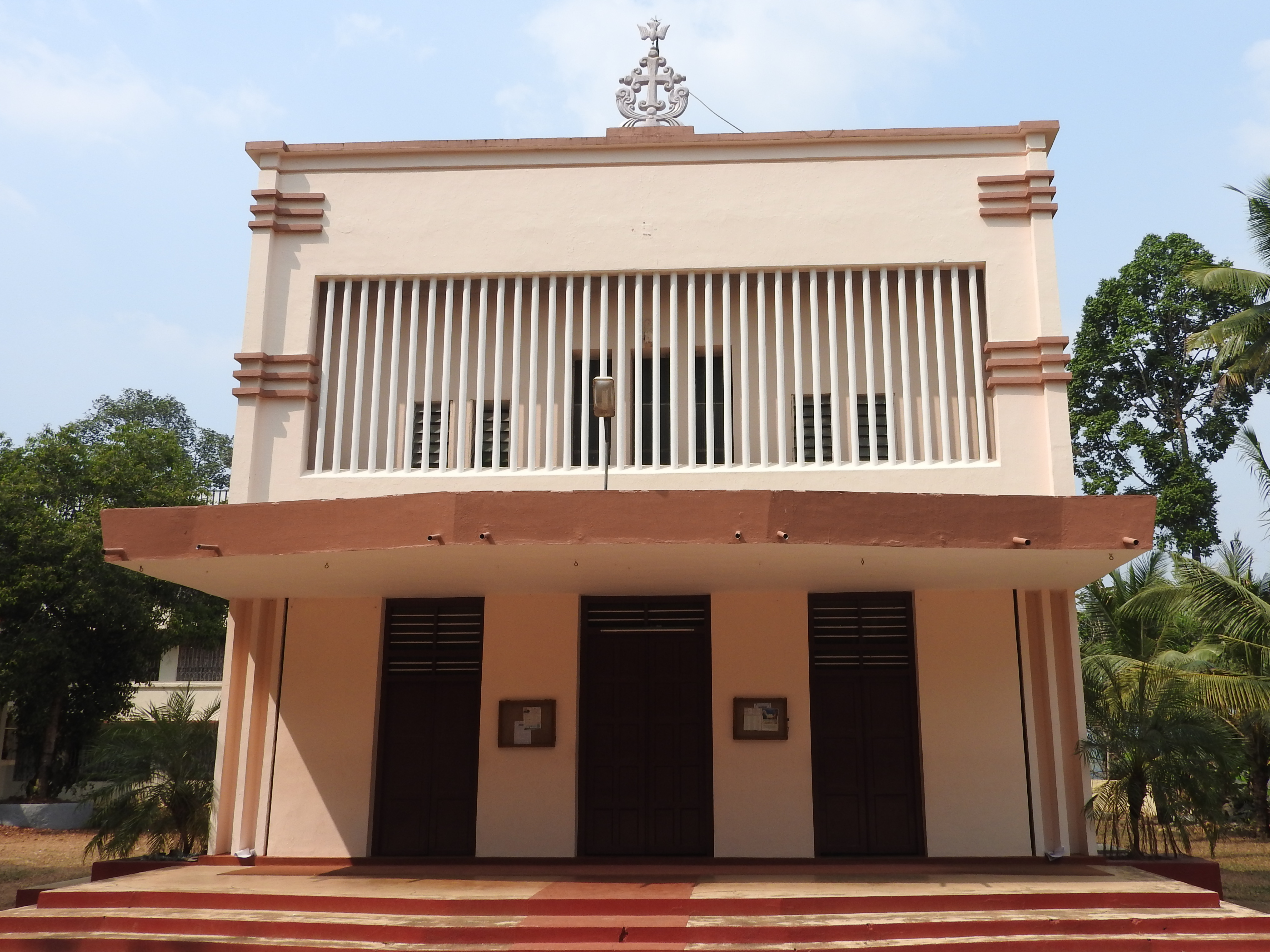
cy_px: 435
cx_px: 687
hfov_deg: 53.9
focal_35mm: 34
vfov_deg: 41.8
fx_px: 1247
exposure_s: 1/1250
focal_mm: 5.4
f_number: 3.5
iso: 100
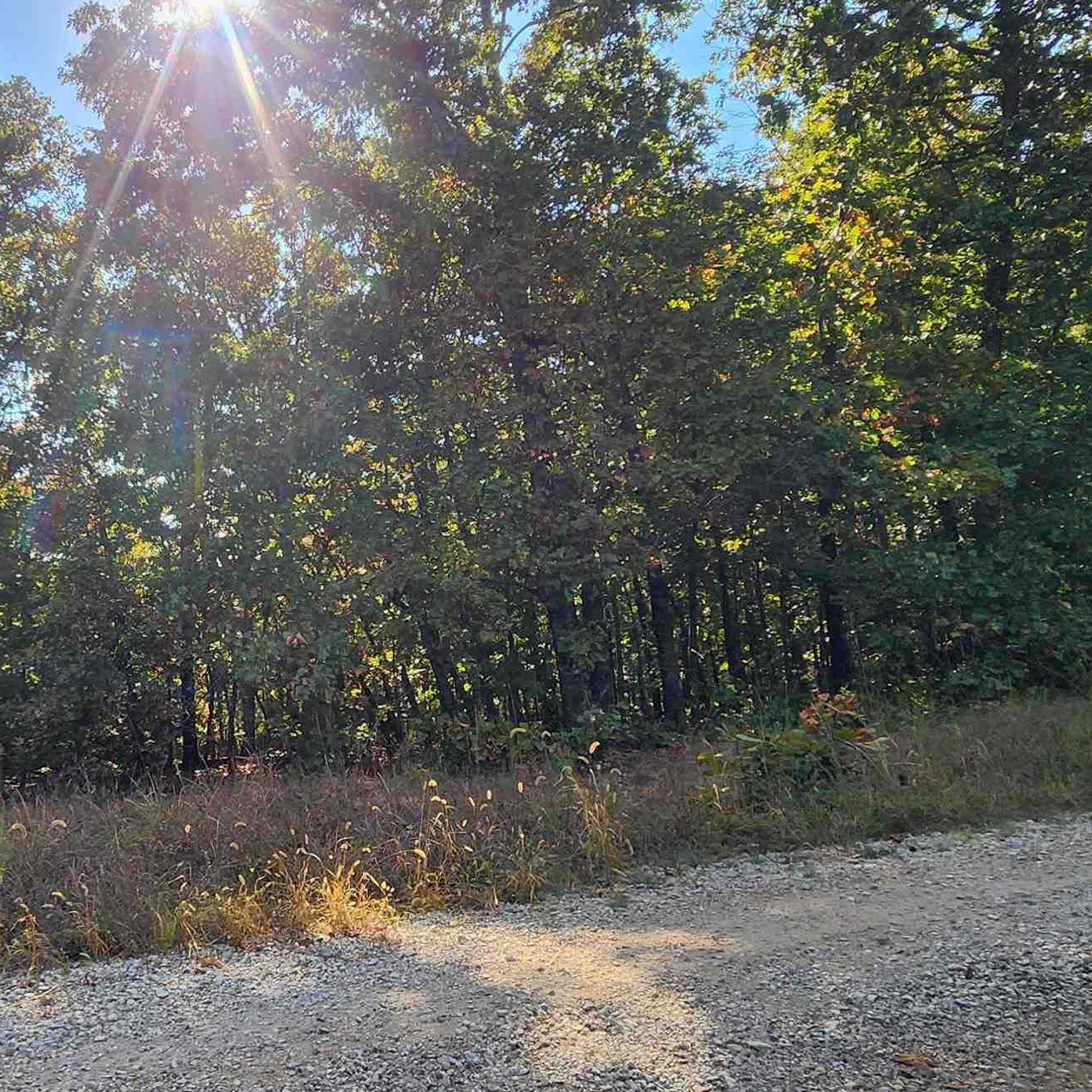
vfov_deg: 59.0
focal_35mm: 27
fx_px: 964
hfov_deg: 52.5
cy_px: 580
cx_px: 124
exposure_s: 1/887
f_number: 2.2
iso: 50
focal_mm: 2.2
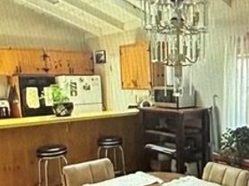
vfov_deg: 28.4
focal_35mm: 51
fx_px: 366
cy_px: 79
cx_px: 173
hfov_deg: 37.0
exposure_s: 1/95
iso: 160
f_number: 2.2
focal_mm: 2.22
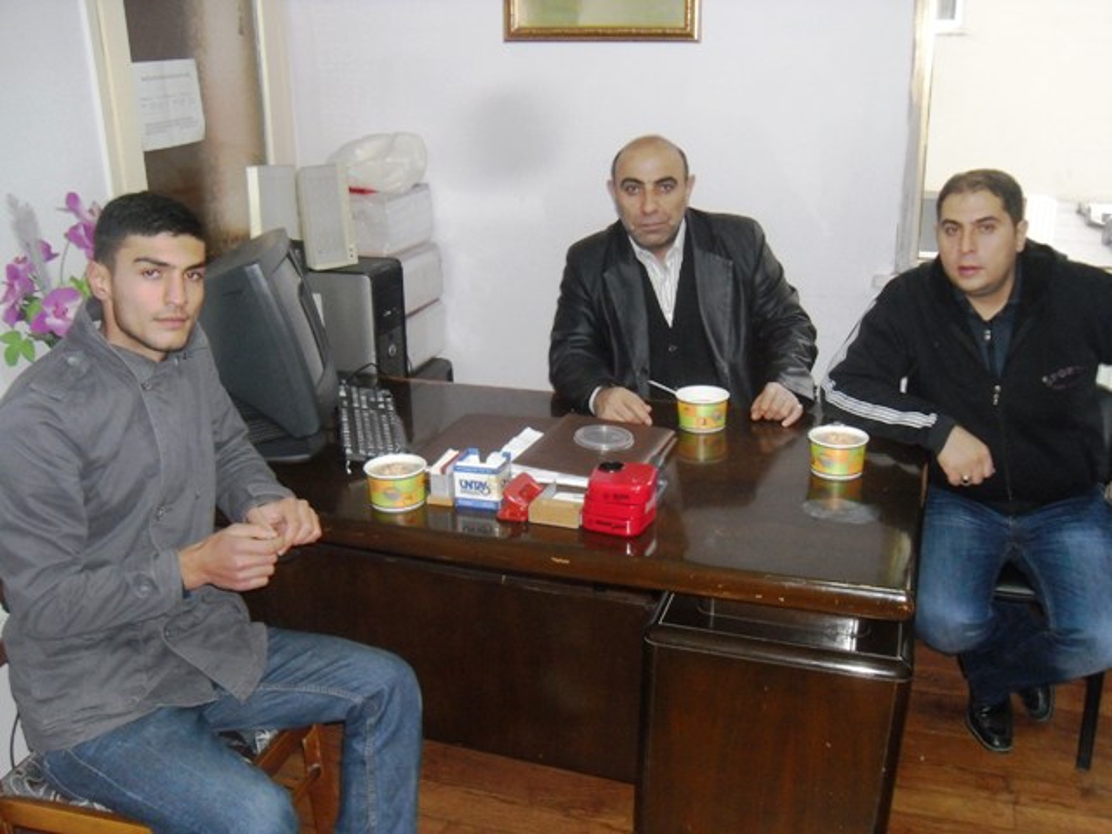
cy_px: 417
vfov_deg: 41.8
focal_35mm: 34
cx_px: 556
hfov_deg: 54.0
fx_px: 1092
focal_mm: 6
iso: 400
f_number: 2.8
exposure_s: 1/45
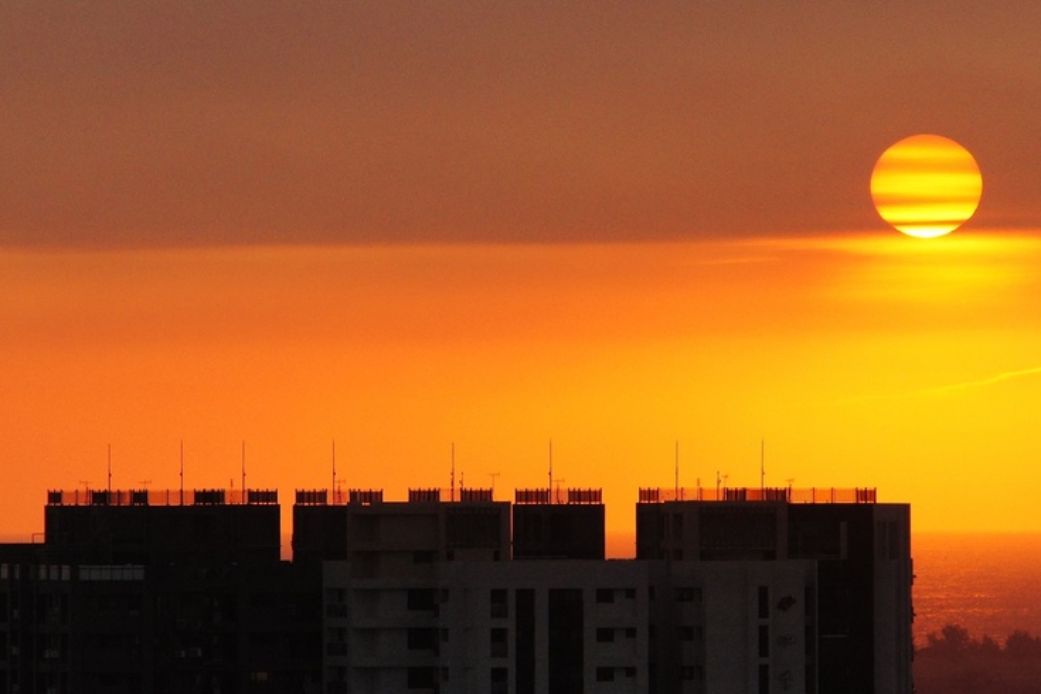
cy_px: 431
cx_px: 595
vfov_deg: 3.6
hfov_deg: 5.4
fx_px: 11100
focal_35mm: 384
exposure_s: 1/250
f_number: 8
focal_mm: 145
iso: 800
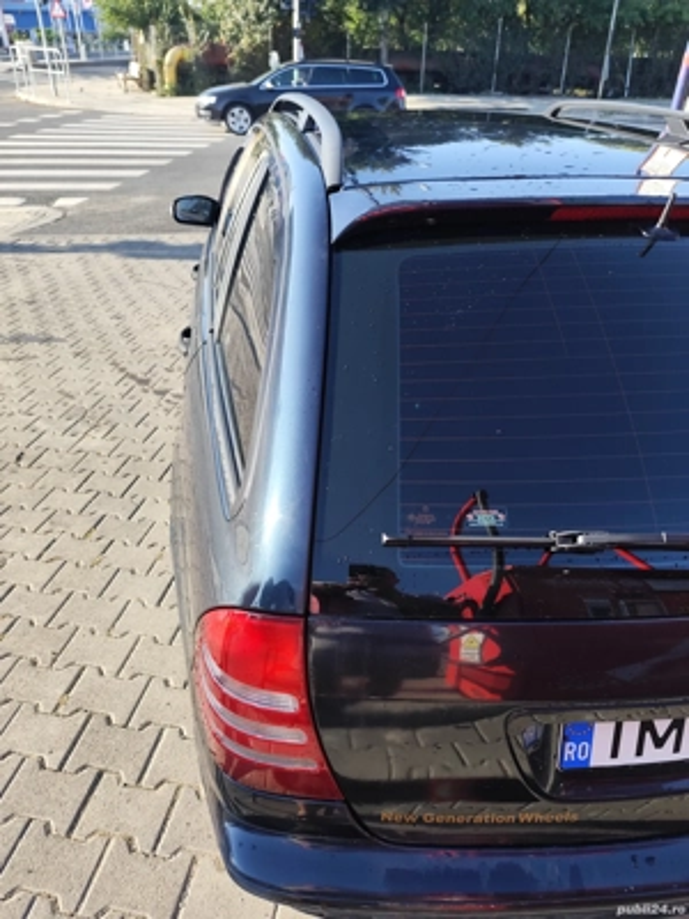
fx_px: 610
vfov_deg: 73.9
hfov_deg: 58.9
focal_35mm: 23
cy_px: 460
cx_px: 344
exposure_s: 1/245
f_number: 1.65
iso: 50
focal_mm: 6.14
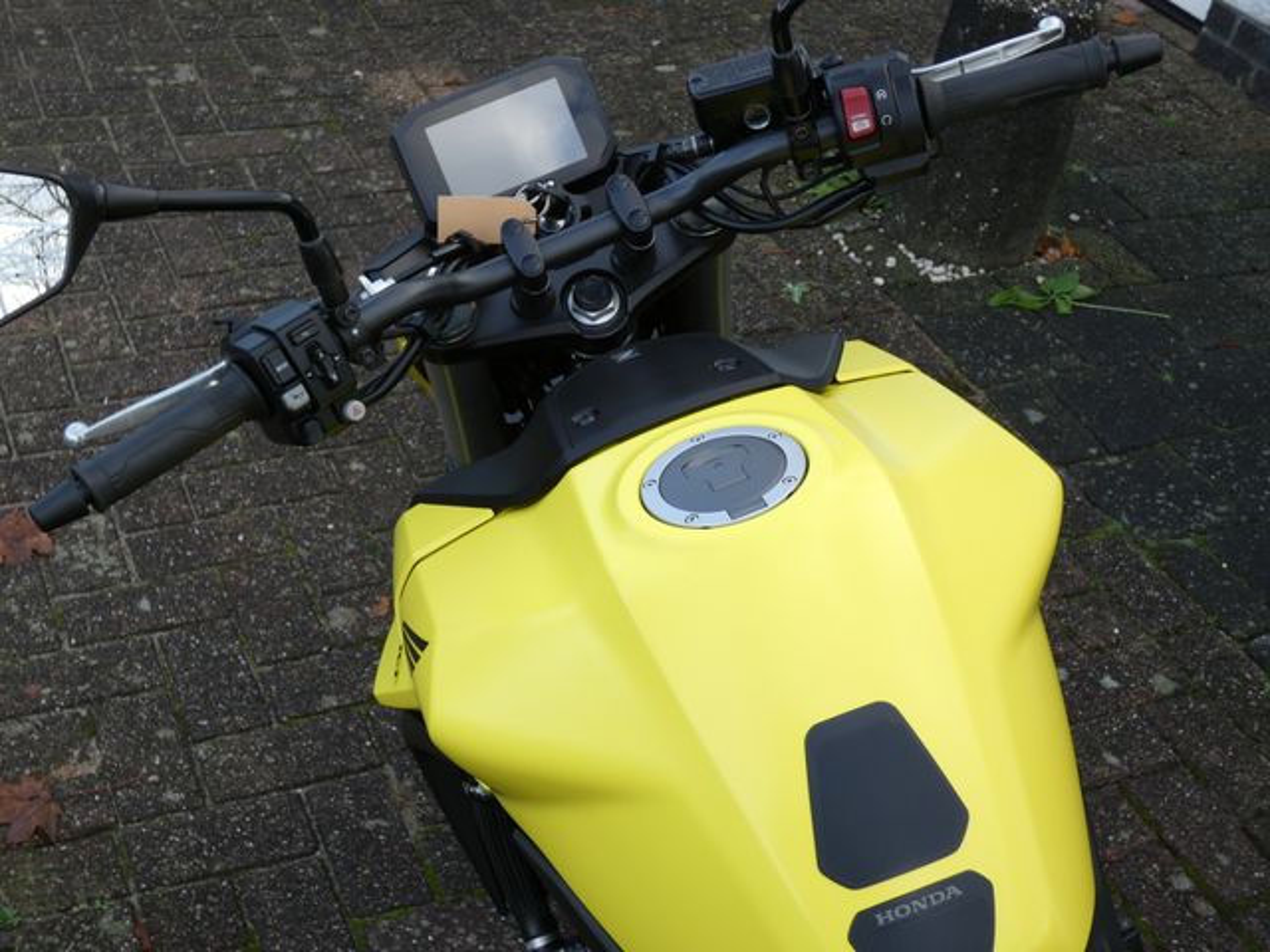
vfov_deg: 30.3
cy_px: 476
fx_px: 1761
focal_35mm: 48
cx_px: 635
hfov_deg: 39.7
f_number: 3.8
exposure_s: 1/80
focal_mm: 8.6
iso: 100
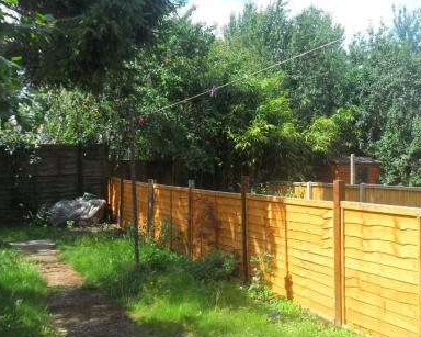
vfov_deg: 37.3
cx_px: 279
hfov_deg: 45.2
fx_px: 498
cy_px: 160
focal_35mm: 40
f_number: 3.5
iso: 100
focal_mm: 4.9
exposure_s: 1/500
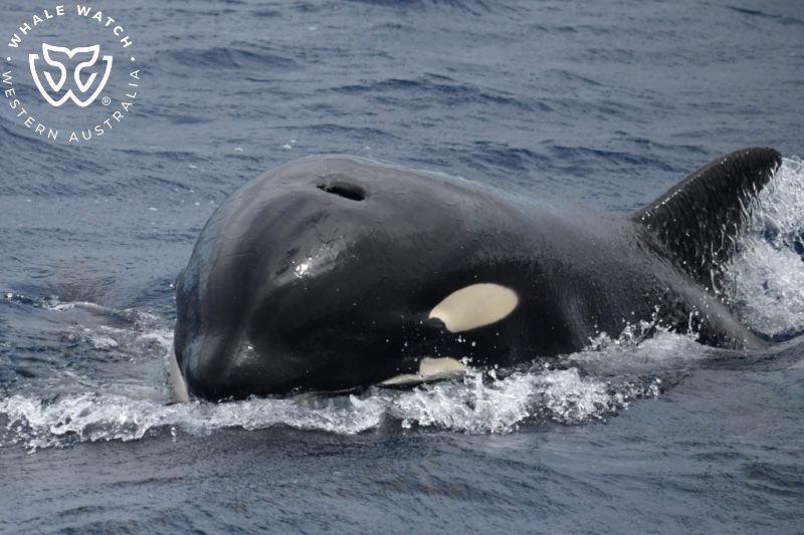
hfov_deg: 6.9
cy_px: 268
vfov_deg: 4.6
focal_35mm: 300
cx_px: 402
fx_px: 6698
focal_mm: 300
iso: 1250
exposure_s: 1/8000
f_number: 5.6
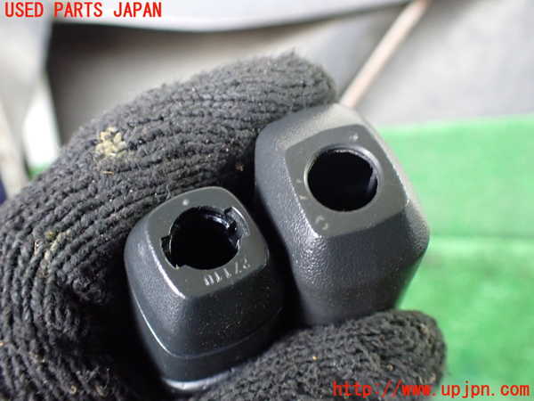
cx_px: 267
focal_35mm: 30
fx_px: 463
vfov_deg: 46.8
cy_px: 200
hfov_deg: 60.0
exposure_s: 1/30
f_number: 2.3
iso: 800
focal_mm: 5.4
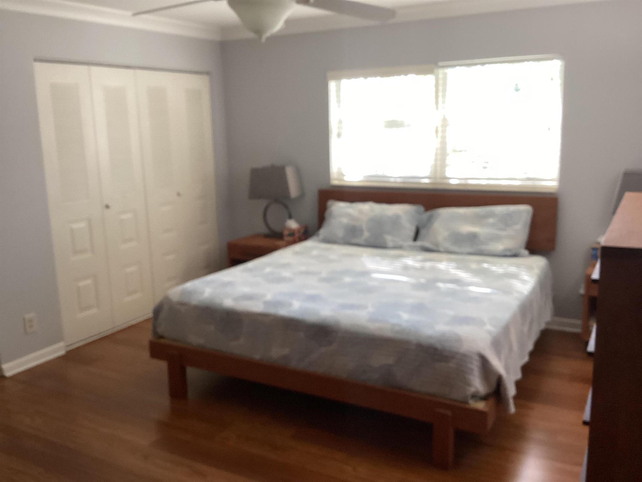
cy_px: 241
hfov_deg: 58.4
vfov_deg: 45.4
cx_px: 321
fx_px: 575
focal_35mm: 31
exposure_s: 1/60
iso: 125
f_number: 2.4
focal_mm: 3.3
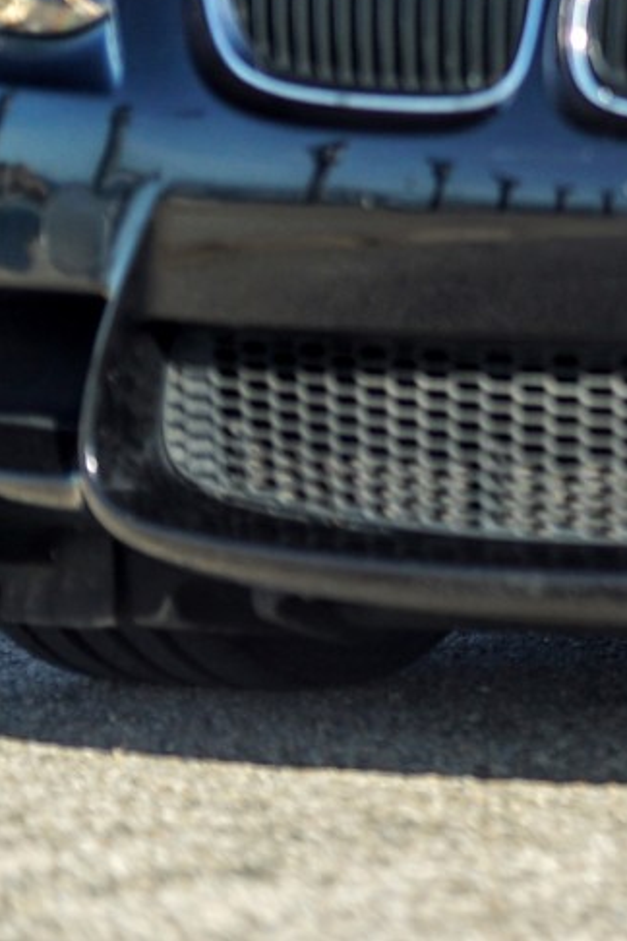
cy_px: -378
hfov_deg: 3.1
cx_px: 1699
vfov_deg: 4.6
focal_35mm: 443
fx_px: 11572
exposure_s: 1/4000
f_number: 1.4
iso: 100
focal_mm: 105
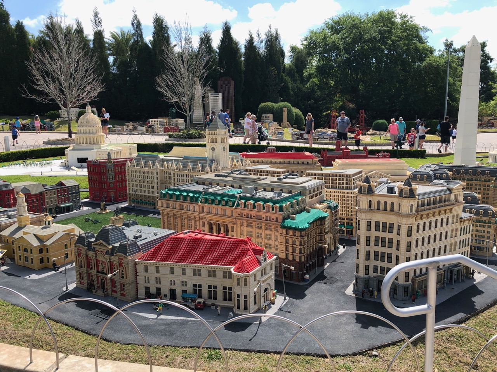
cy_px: 186
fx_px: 402
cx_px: 248
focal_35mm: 28
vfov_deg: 49.7
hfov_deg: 63.4
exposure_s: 1/1389
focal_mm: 4
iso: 20
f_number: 1.8
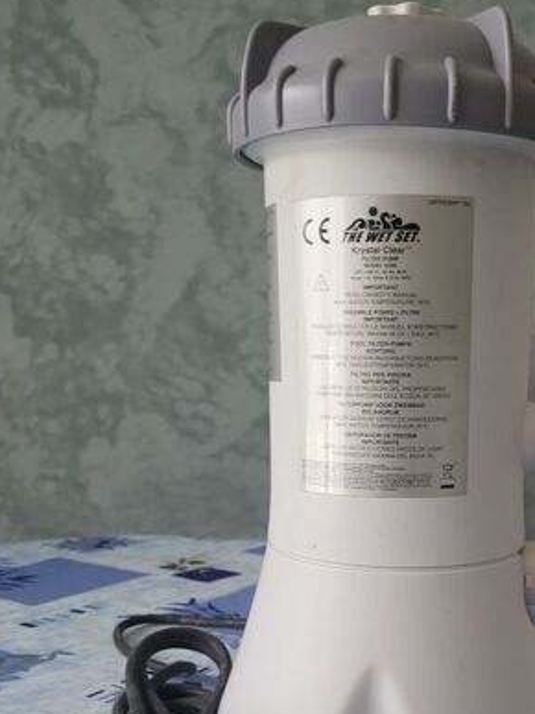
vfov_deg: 42.3
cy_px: 548
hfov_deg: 33.0
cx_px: 393
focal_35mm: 43
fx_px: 887
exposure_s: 1/50
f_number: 1.8
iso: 640
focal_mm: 5.4
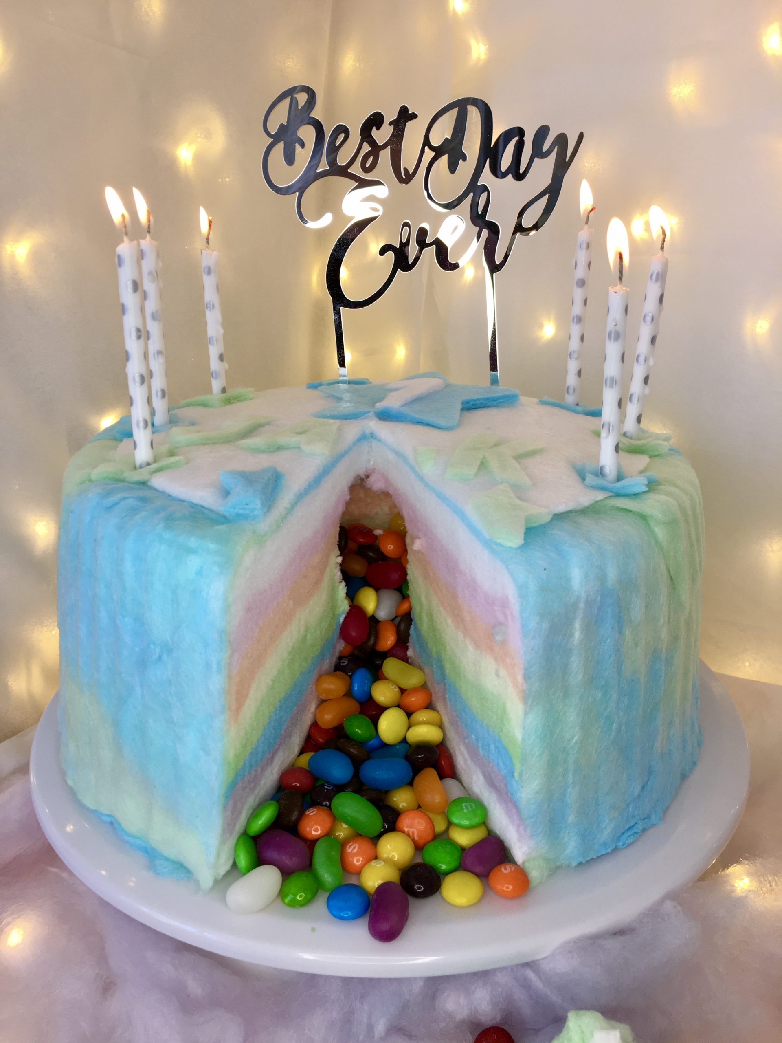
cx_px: 391
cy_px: 522
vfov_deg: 61.7
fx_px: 874
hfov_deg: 48.2
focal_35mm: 29
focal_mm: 4.15
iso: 32
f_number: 2.2
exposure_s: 1/100
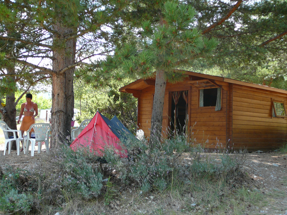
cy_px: 108
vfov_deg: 32.2
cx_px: 144
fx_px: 373
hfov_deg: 42.1
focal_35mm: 45
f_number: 3.2
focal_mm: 6.7
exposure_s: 1/100
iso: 80
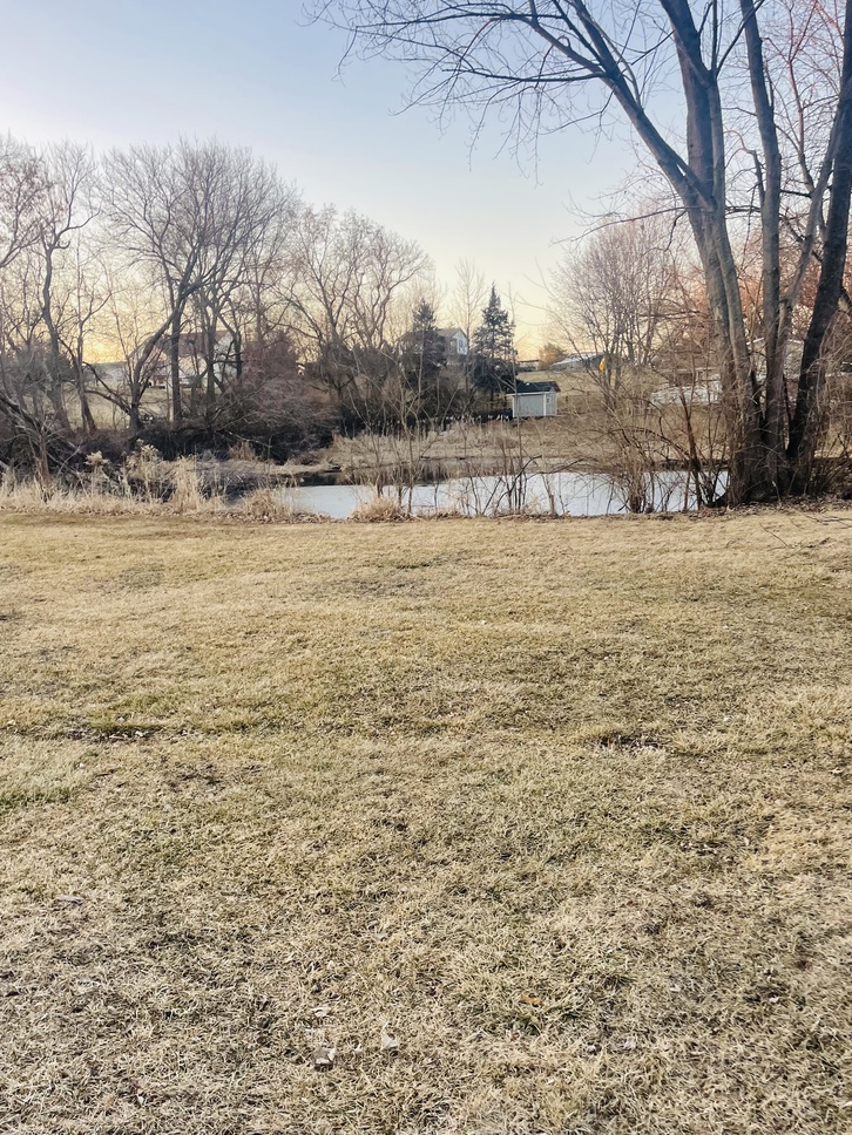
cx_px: 441
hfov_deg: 48.2
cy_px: 593
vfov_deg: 61.6
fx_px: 952
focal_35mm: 29
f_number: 1.6
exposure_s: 1/219
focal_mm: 4.2
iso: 32
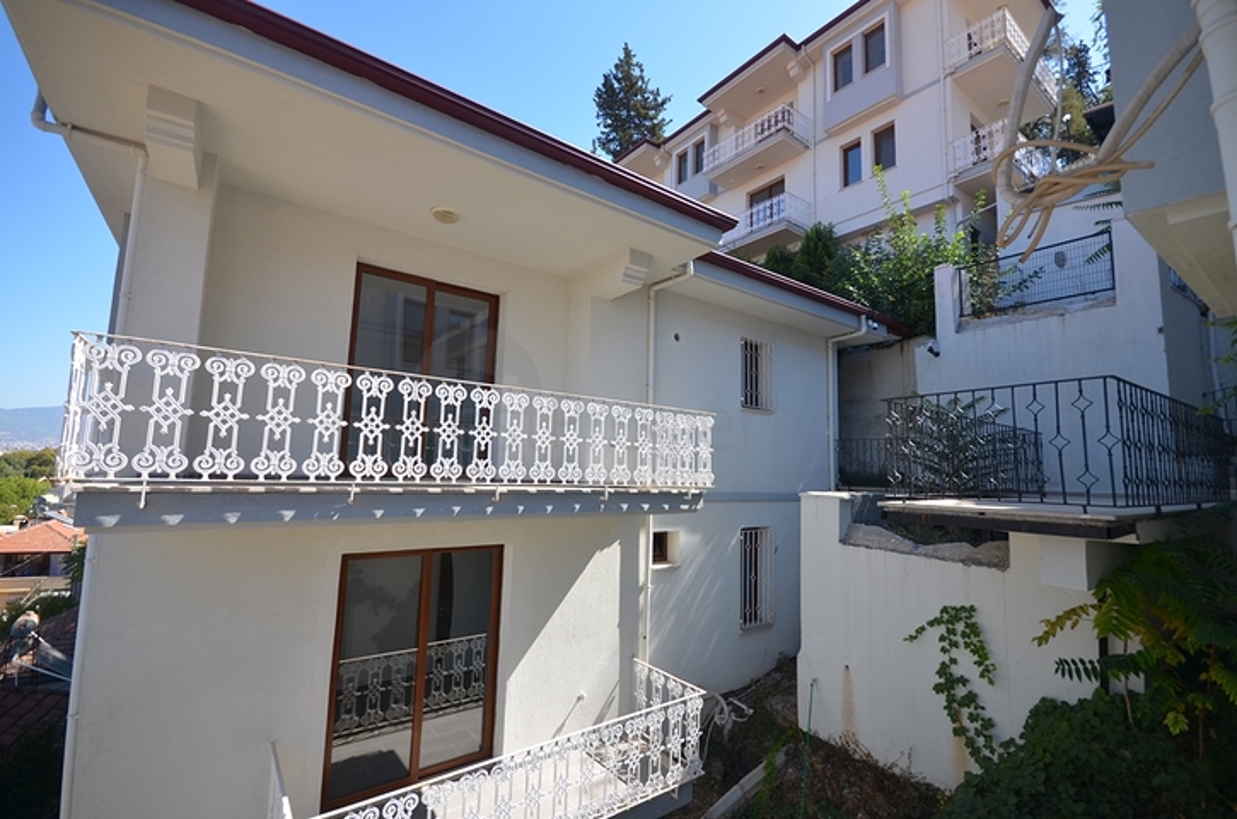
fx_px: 514
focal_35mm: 15
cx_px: 618
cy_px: 410
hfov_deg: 100.5
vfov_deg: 77.1
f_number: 7.1
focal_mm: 10
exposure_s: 1/160
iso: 100
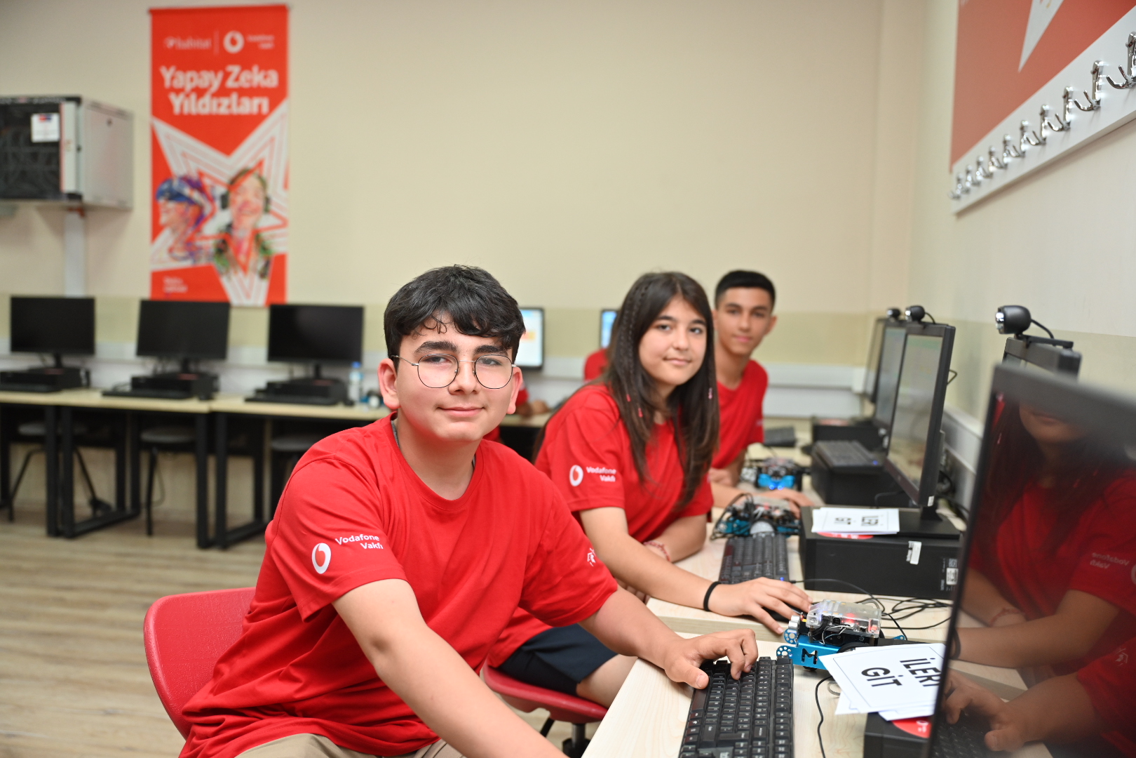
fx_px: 1089
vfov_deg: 38.4
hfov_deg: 55.1
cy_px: 379
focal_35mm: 34
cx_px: 568
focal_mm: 34.5
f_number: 2.8
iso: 640
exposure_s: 1/160
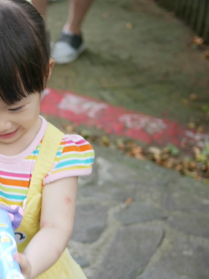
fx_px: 644
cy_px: 174
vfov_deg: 24.4
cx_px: 13
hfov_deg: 18.1
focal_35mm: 80
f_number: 1.7
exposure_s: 1/125
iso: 200
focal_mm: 20
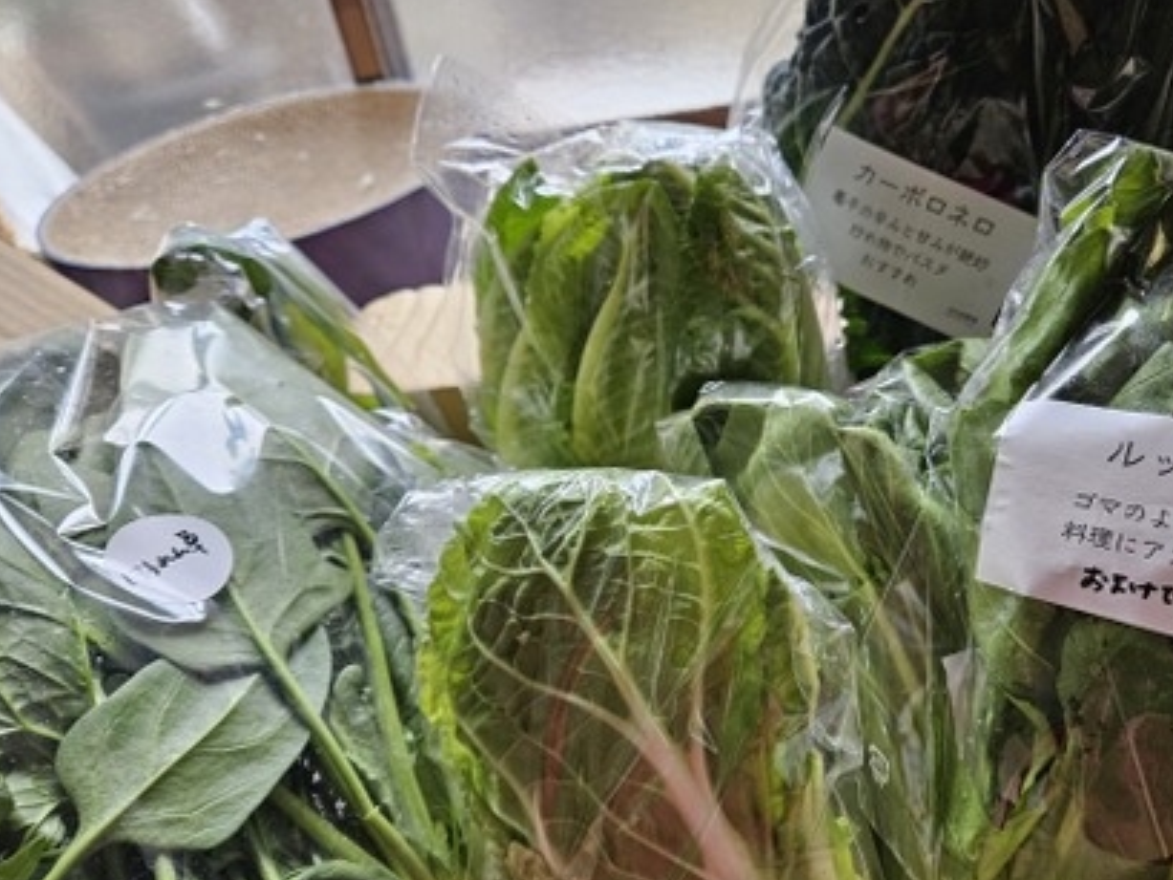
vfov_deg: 51.2
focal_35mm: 27
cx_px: 665
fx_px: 915
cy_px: 499
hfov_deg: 65.0
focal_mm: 5.4
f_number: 1.8
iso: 400
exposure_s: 1/100
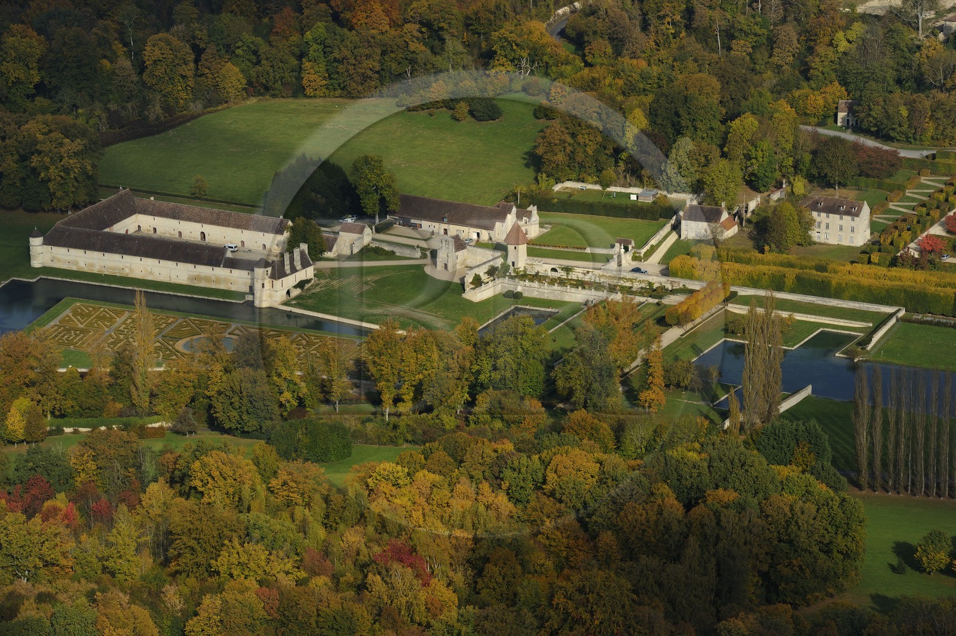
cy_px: 318
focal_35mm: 122
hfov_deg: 16.8
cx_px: 478
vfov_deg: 11.2
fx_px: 3237
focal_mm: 122
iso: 400
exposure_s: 1/800
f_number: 9
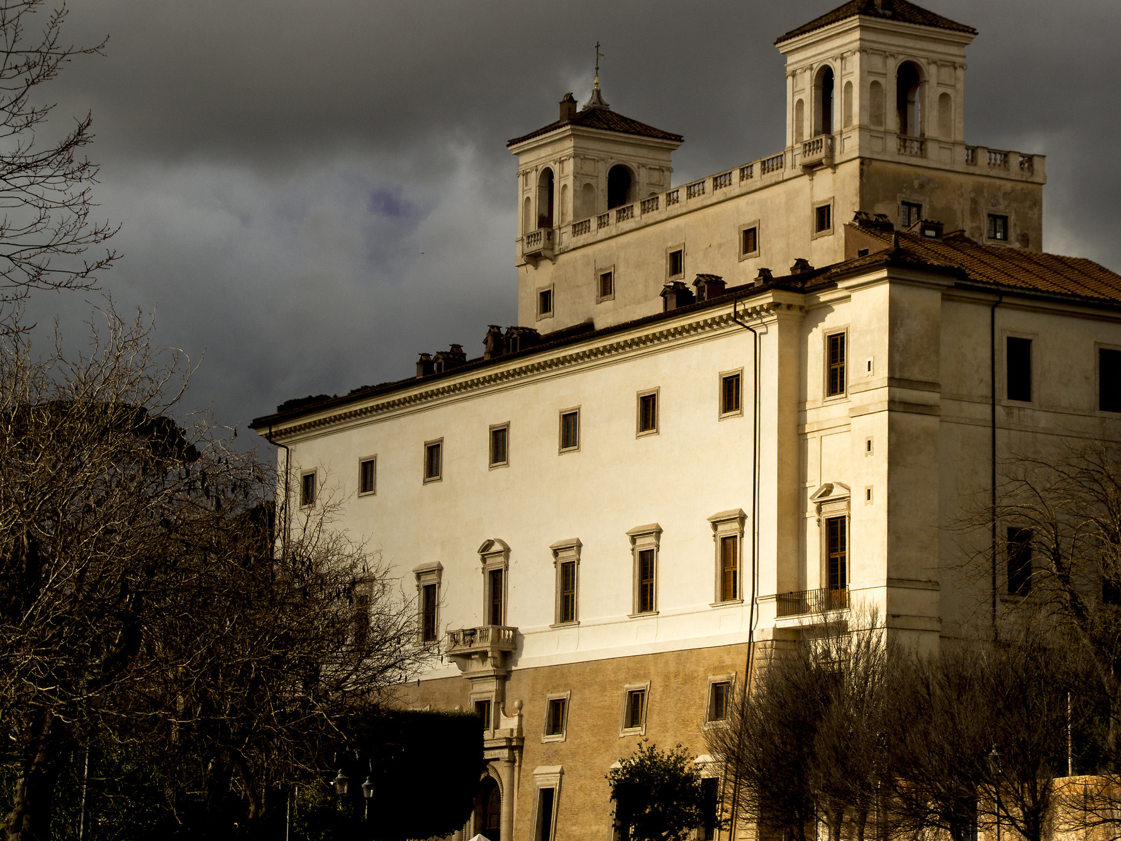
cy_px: 349
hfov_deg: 19.4
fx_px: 3271
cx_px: 735
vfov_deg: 14.6
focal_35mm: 101
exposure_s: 1/160
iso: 200
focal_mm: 52
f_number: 10
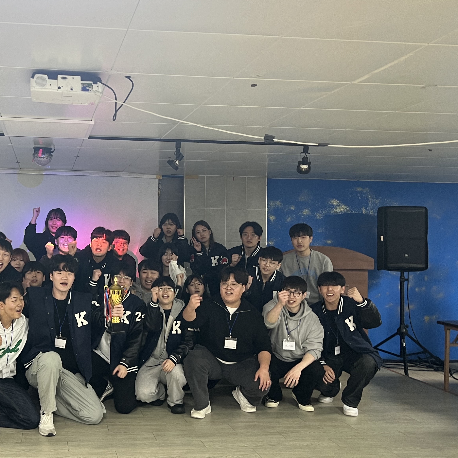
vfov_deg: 41.8
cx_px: 99
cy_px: 217
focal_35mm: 40
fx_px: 599
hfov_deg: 40.3
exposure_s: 1/60
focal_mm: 5.7
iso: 125
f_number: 1.5
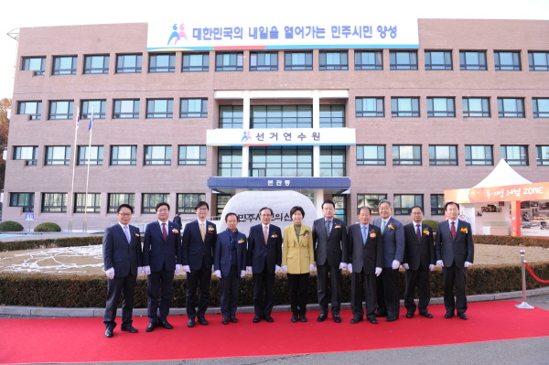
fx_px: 366
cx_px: 274
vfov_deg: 53.1
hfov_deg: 73.8
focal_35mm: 24
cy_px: 182
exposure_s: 1/250
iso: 1000
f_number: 5.6
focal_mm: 24
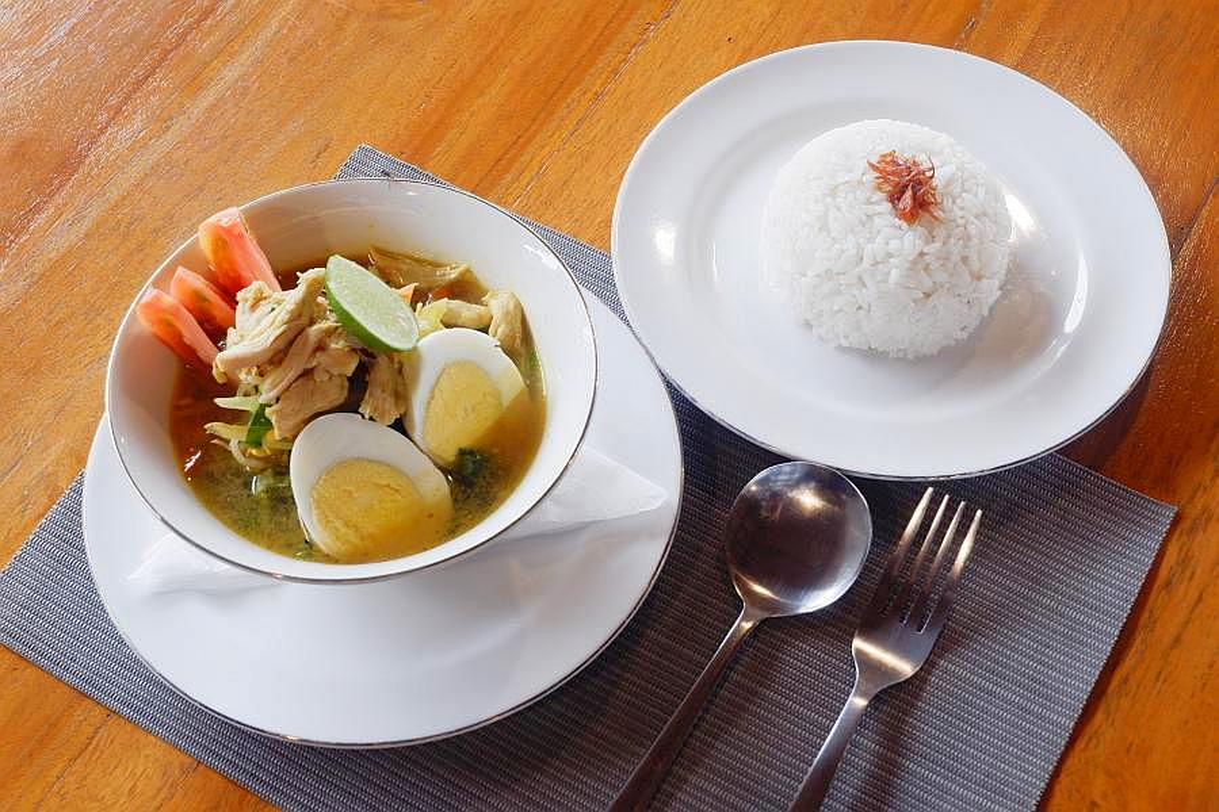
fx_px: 1930
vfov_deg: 23.8
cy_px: 406
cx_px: 610
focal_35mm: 57
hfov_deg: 35.1
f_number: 10
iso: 1600
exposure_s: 1/13
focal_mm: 38.7
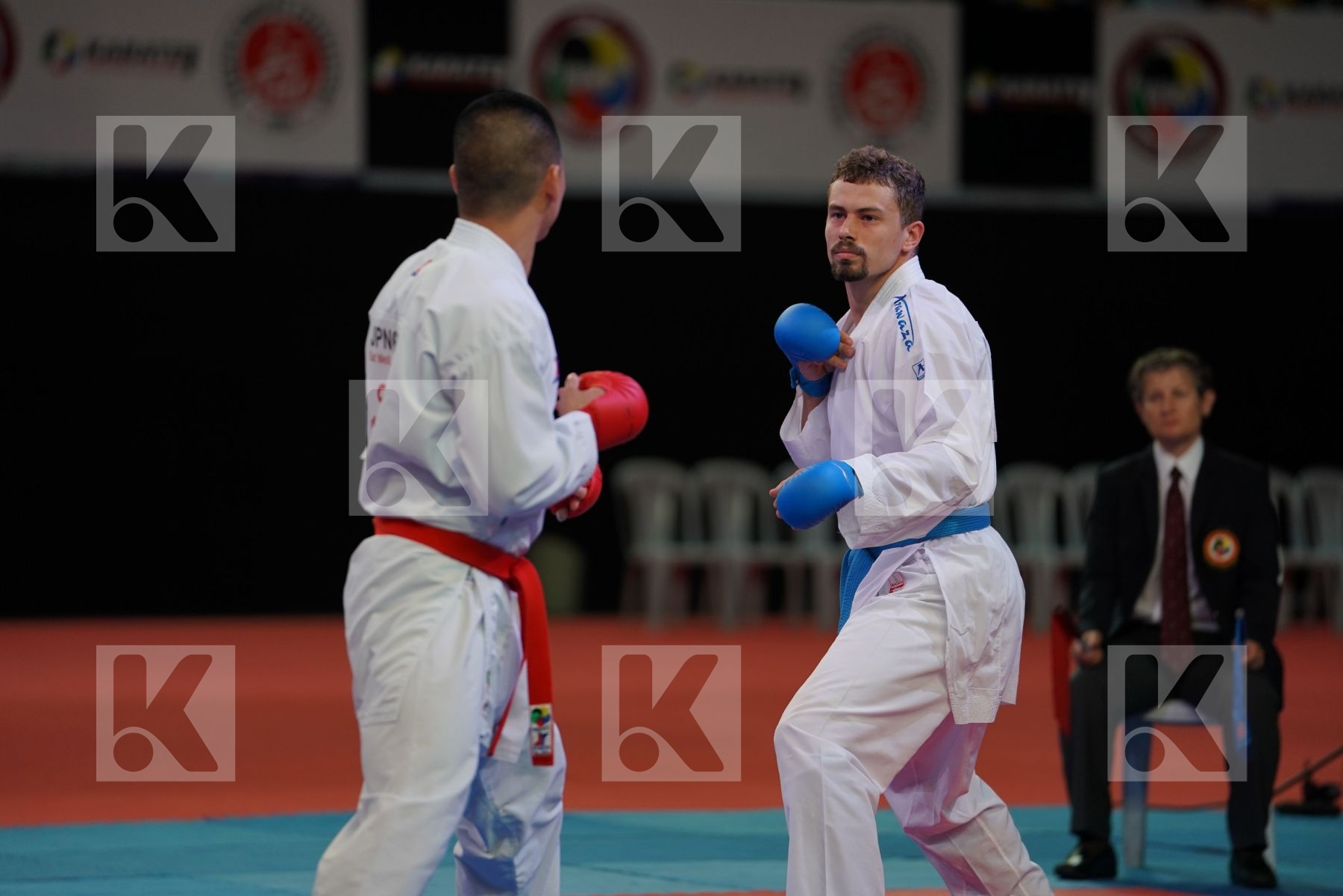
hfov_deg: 10.3
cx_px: 672
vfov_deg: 6.9
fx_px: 7461
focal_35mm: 200
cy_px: 448
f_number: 2.8
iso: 640
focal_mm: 200
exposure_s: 1/1000
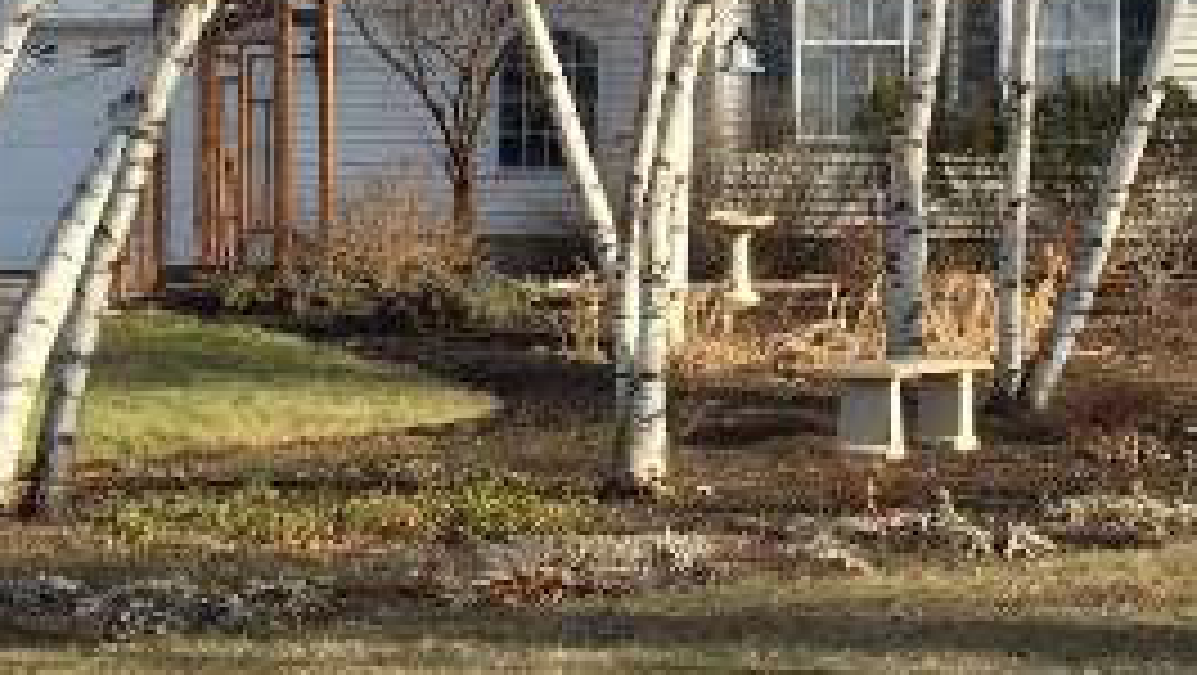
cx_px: 1066
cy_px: -14
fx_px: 3017
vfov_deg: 12.6
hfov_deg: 21.9
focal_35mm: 95
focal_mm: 4.15
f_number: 2.2
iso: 32
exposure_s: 1/1099
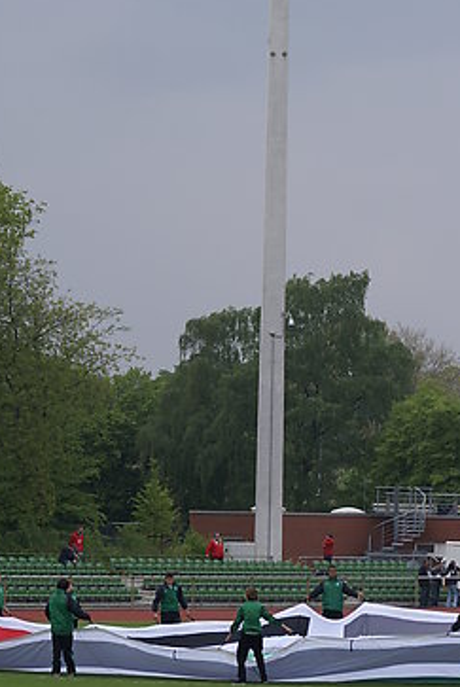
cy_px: 43
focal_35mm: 202
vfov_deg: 10.1
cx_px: 265
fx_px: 3860
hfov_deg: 6.8
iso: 100
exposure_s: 1/400
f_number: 5.6
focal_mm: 70
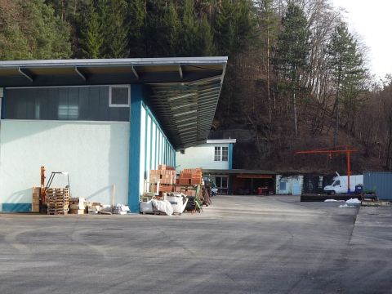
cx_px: 196
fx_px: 1212
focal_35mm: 107
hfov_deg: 18.4
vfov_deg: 13.8
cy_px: 147
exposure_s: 1/100
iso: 100
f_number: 5.2
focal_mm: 10.9
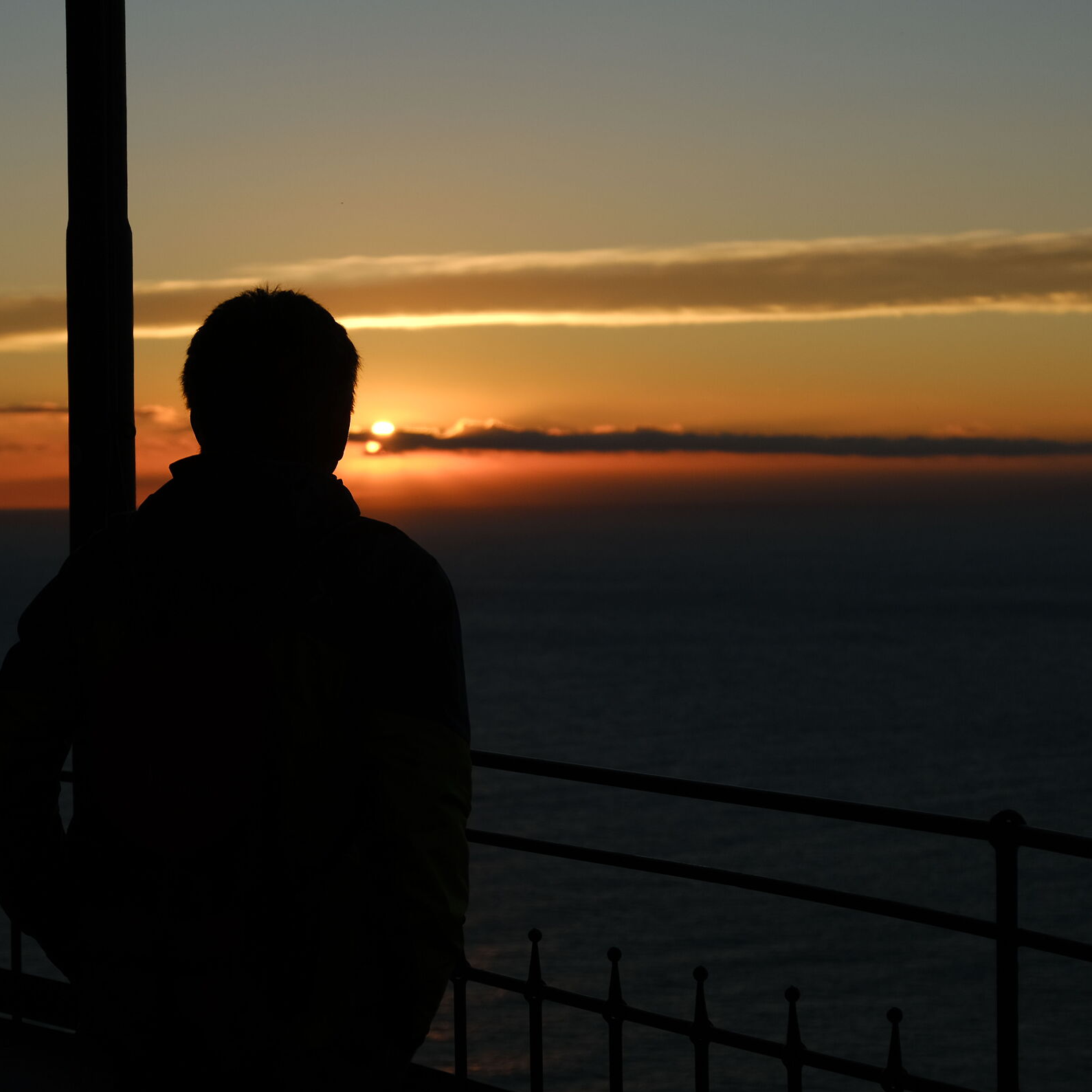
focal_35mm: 86
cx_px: 559
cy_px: 544
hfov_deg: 20.2
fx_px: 3069
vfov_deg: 20.2
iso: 160
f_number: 4
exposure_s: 1/2000
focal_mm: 44.4
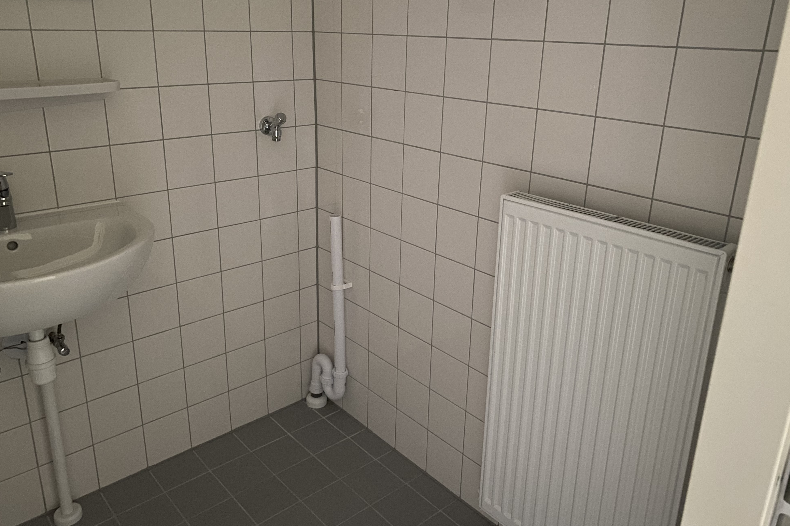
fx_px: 614
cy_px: 227
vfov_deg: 46.3
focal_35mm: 28
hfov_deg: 65.5
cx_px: 385
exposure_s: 1/8
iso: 500
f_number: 1.8
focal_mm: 4.25
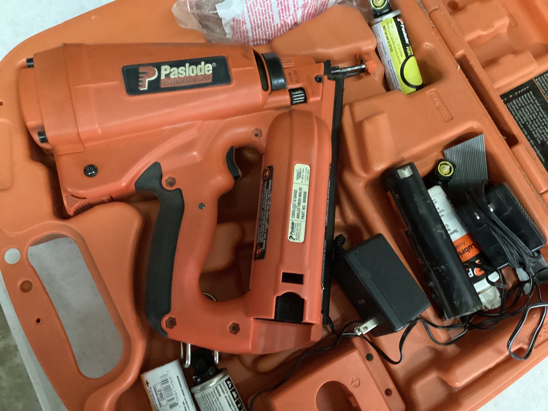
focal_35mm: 31
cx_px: 274
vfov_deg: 45.4
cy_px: 206
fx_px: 491
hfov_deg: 58.3
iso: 800
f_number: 2.4
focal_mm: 3.3
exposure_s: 1/24
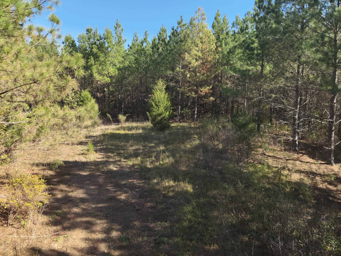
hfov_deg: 71.6
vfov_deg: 56.8
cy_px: 128
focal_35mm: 24
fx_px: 236
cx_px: 170
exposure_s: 1/500
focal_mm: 4.4
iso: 110
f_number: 2.8
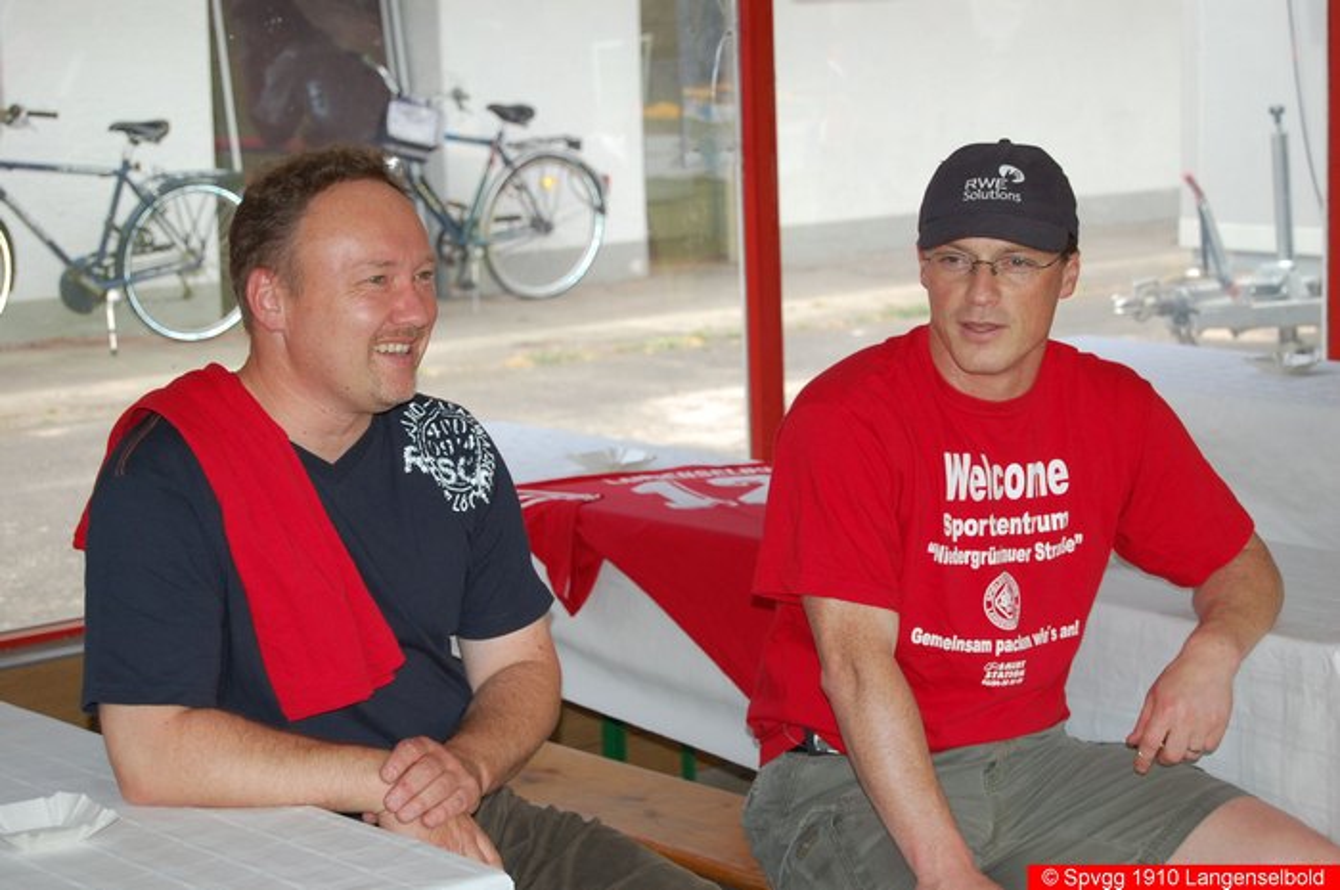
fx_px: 3067
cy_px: 445
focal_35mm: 82
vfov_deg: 16.5
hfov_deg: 24.6
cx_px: 670
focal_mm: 55
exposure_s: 1/400
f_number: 5.6
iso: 400
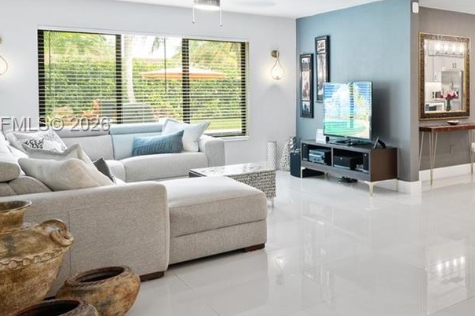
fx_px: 488
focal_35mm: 37
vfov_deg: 35.7
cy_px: 125
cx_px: 493
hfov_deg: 43.2
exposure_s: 1/1.25
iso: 200
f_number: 8
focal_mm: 14
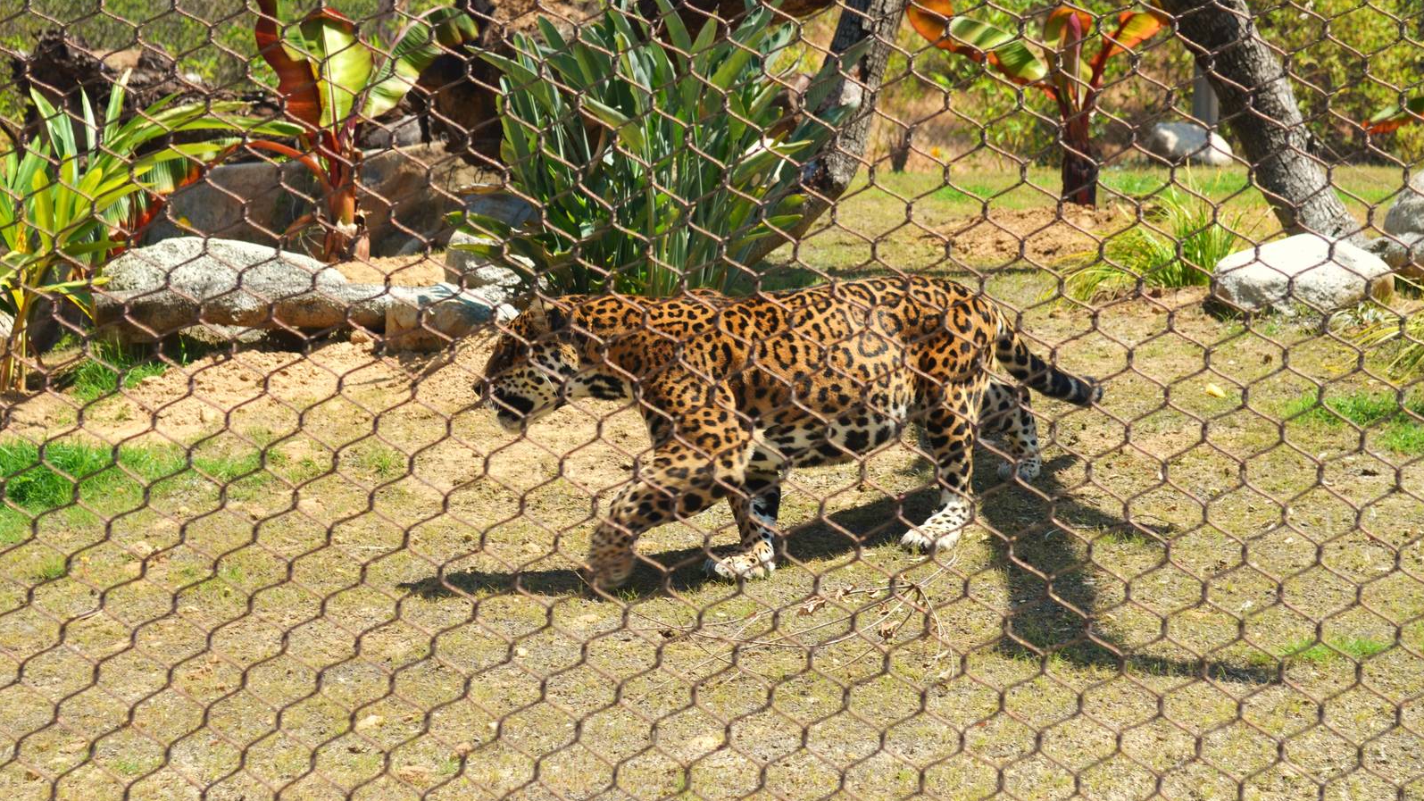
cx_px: 713
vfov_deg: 14.0
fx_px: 3267
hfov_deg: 24.6
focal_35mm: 87
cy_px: 399
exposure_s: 1/250
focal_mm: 55
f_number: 8
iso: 125
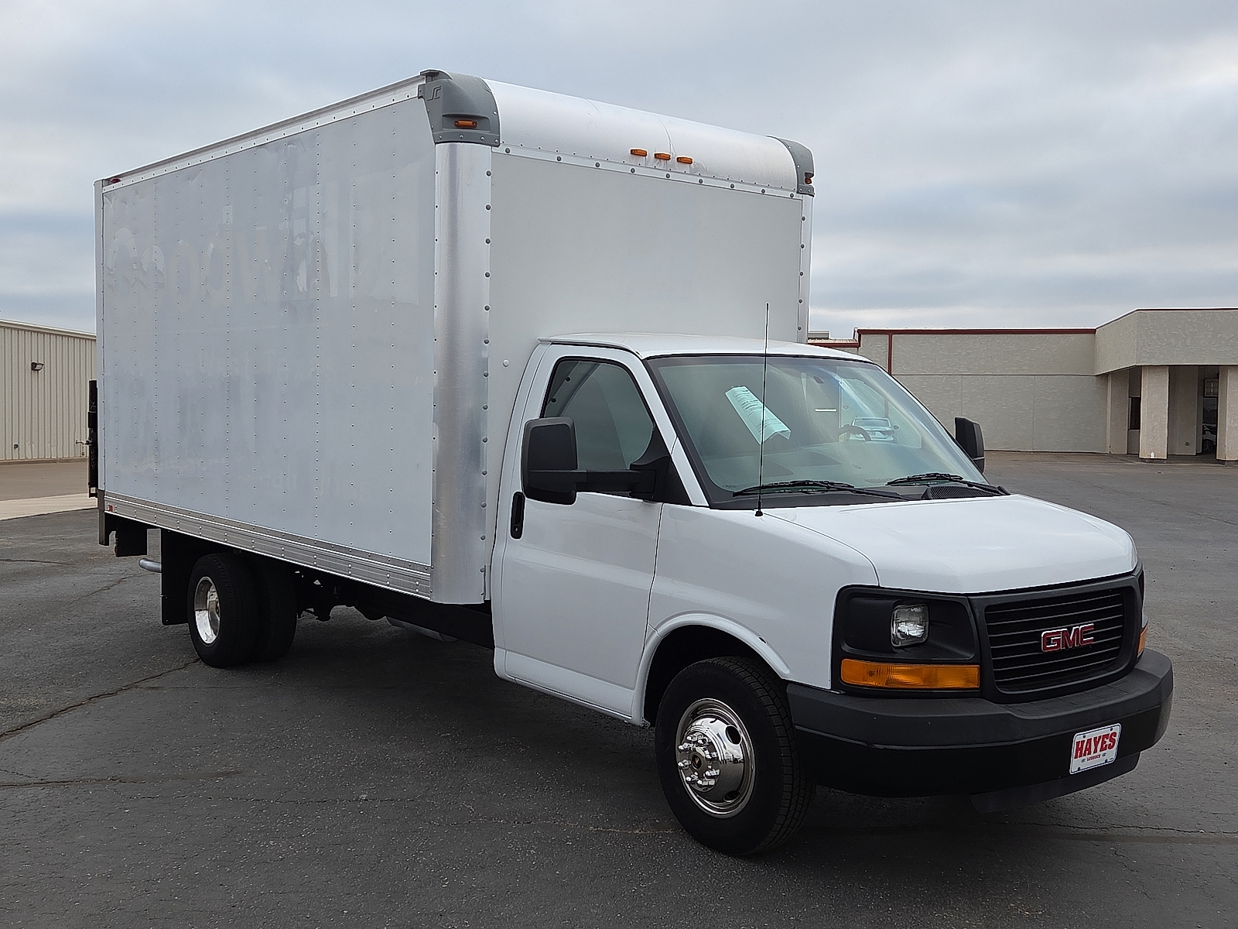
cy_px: 464
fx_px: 1252
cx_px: 619
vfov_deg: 40.7
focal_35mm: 35
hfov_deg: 52.6
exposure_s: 1/1111
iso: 76
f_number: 1.8
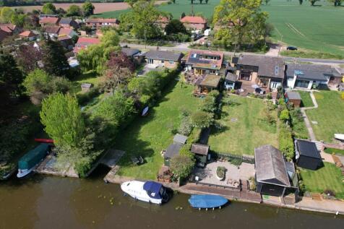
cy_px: 114
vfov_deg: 57.2
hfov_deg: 78.6
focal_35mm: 22
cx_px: 172
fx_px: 210
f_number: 2.8
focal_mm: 8.38
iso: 110
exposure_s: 1/80
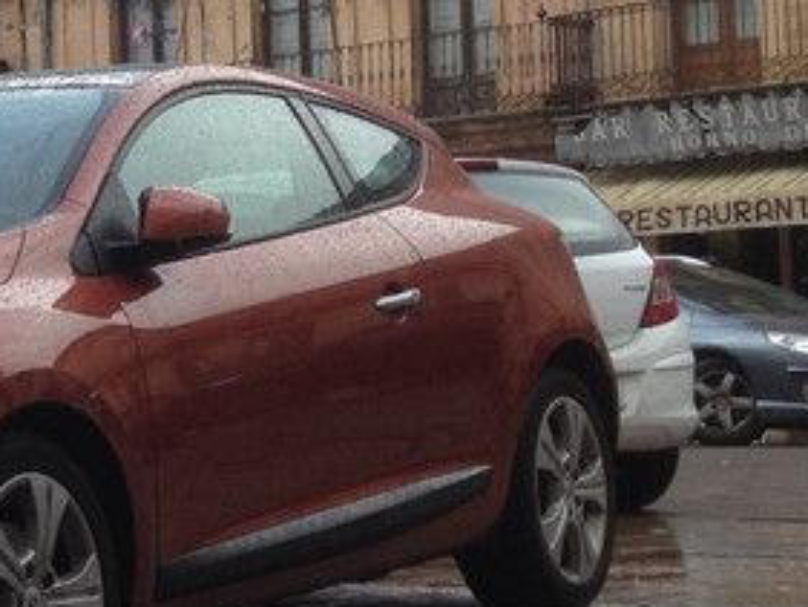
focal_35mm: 133
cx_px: -502
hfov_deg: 13.7
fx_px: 3106
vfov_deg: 11.2
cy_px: 253
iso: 50
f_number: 2.4
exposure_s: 1/435
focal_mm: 4.28
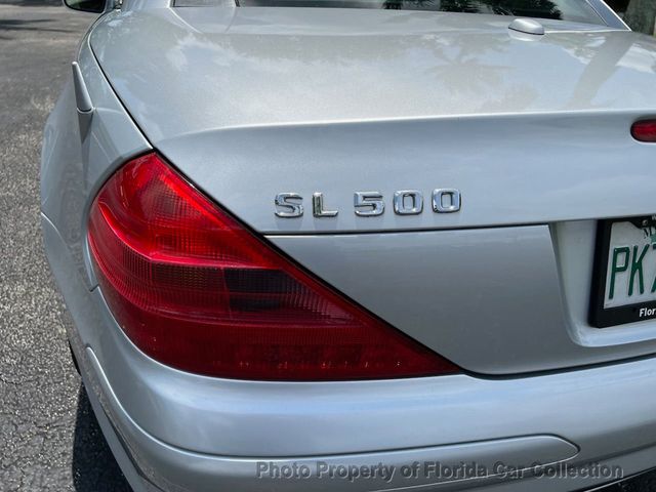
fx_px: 493
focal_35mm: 26
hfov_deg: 67.3
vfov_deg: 53.1
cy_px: 246
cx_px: 328
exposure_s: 1/6579
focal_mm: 5.7
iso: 50
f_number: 1.5
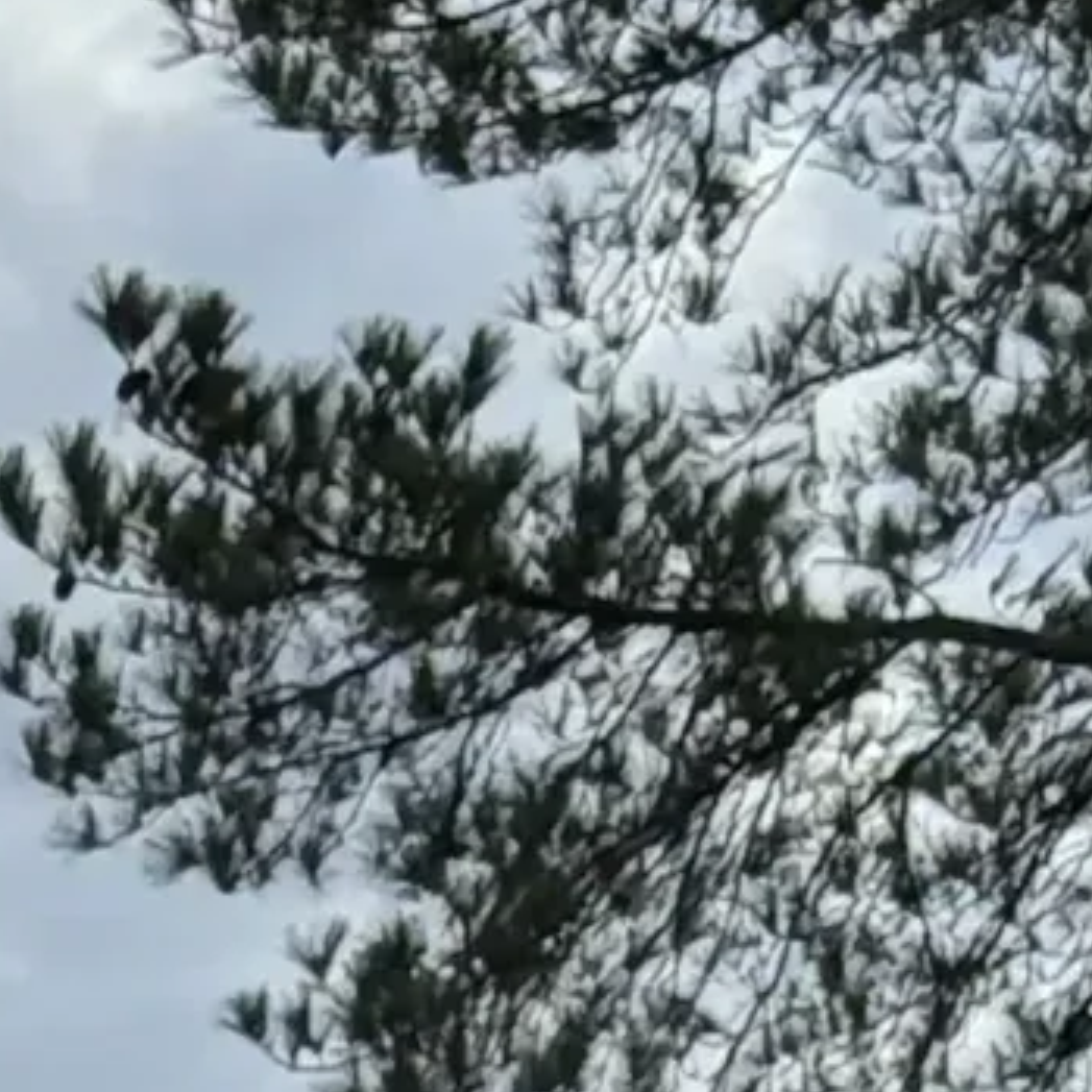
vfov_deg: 5.3
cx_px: -1721
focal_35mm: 311
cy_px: 3476
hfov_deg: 5.4
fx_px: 11100
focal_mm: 6.8
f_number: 1.8
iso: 64
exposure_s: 1/7874
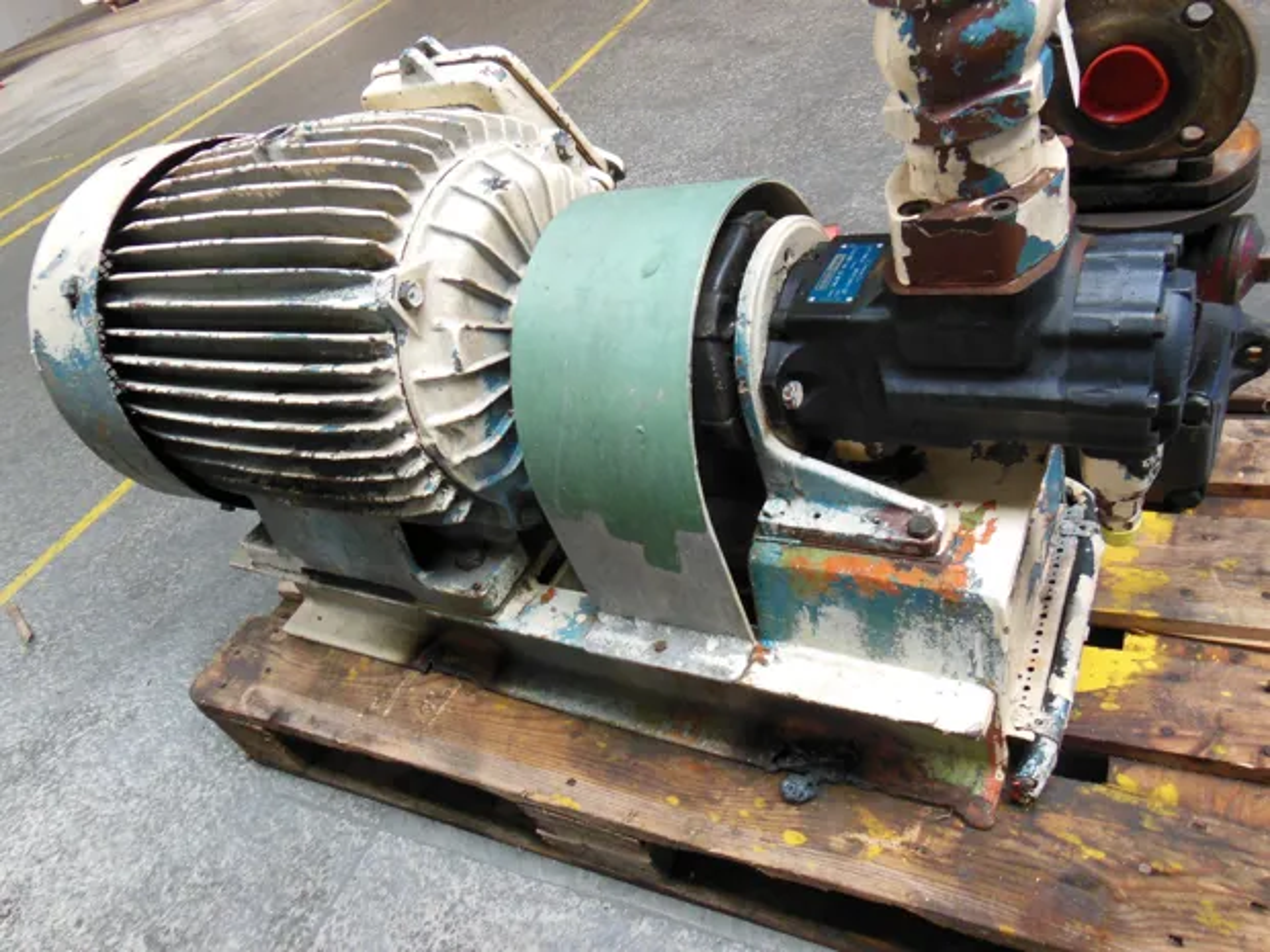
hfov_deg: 69.4
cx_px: 635
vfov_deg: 54.9
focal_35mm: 25
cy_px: 476
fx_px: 917
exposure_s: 1/60
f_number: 3.5
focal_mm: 4.5
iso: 400
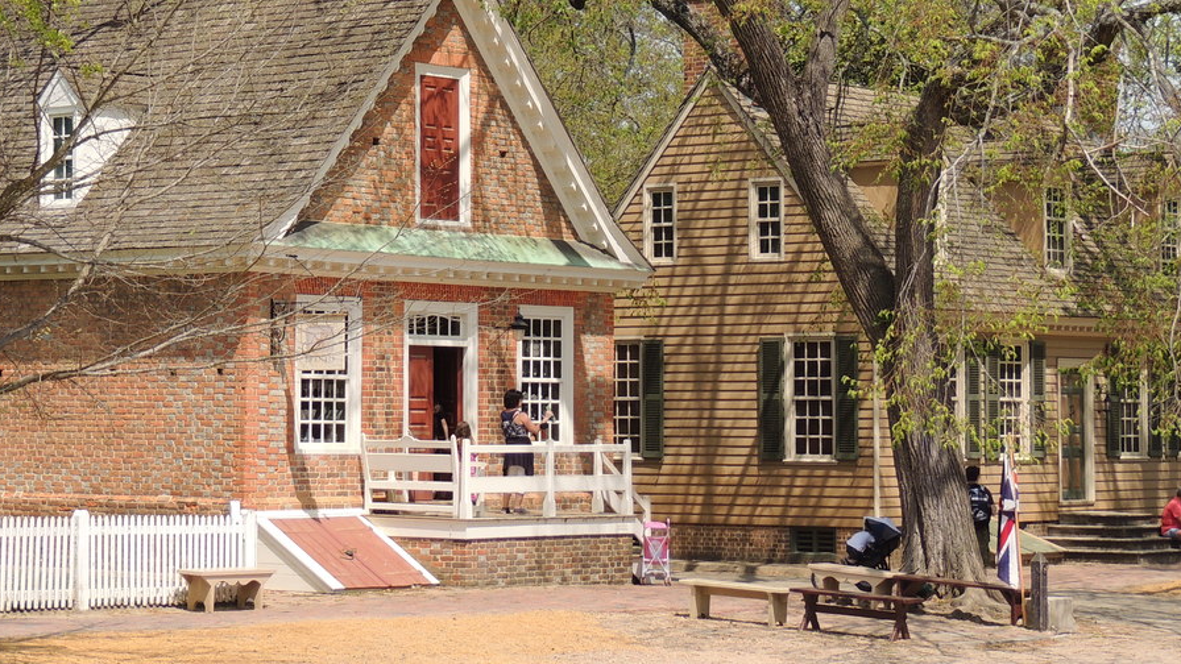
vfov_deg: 11.1
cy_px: 105
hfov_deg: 19.6
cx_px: 447
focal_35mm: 109
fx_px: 3413
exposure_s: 1/800
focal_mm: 12.4
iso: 100
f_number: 3.9
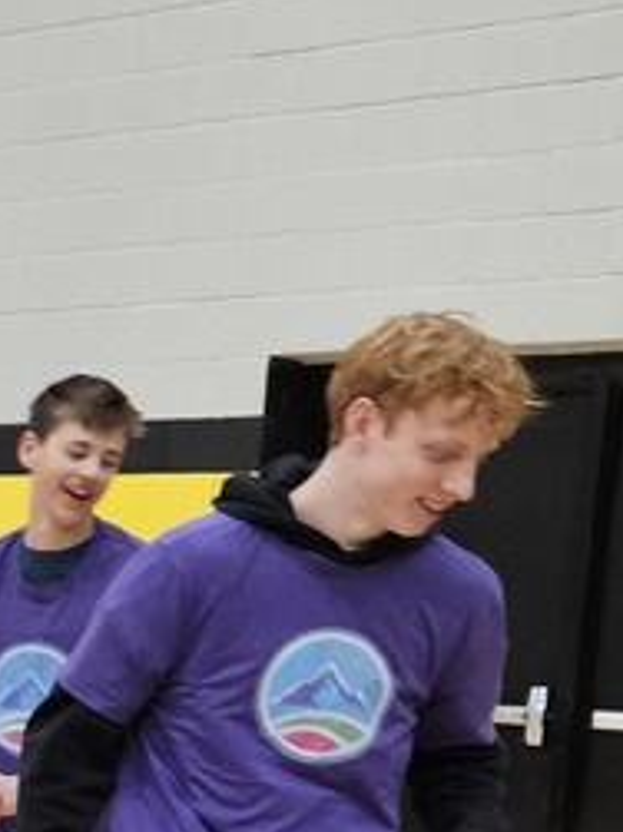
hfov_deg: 13.7
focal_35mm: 94
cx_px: -567
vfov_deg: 19.8
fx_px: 2258
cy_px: 945
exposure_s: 1/120
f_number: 1.8
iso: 200
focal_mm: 5.4
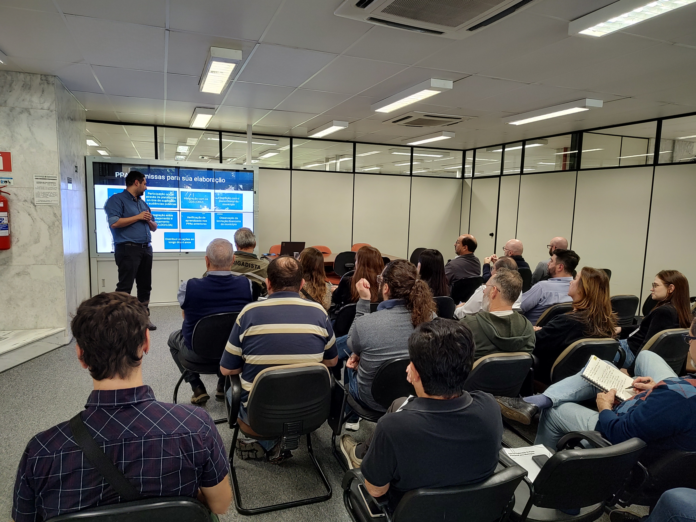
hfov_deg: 73.9
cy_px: 261
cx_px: 348
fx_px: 462
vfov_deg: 58.9
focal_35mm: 23
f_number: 1.8
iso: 289
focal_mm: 5.56
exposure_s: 1/60
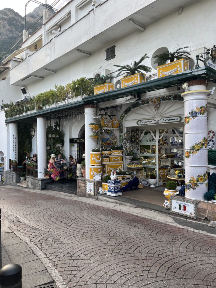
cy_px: 144
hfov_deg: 53.1
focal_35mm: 26
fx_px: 216
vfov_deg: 67.3
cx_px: 108
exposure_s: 1/364
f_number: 1.6
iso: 50
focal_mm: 5.1
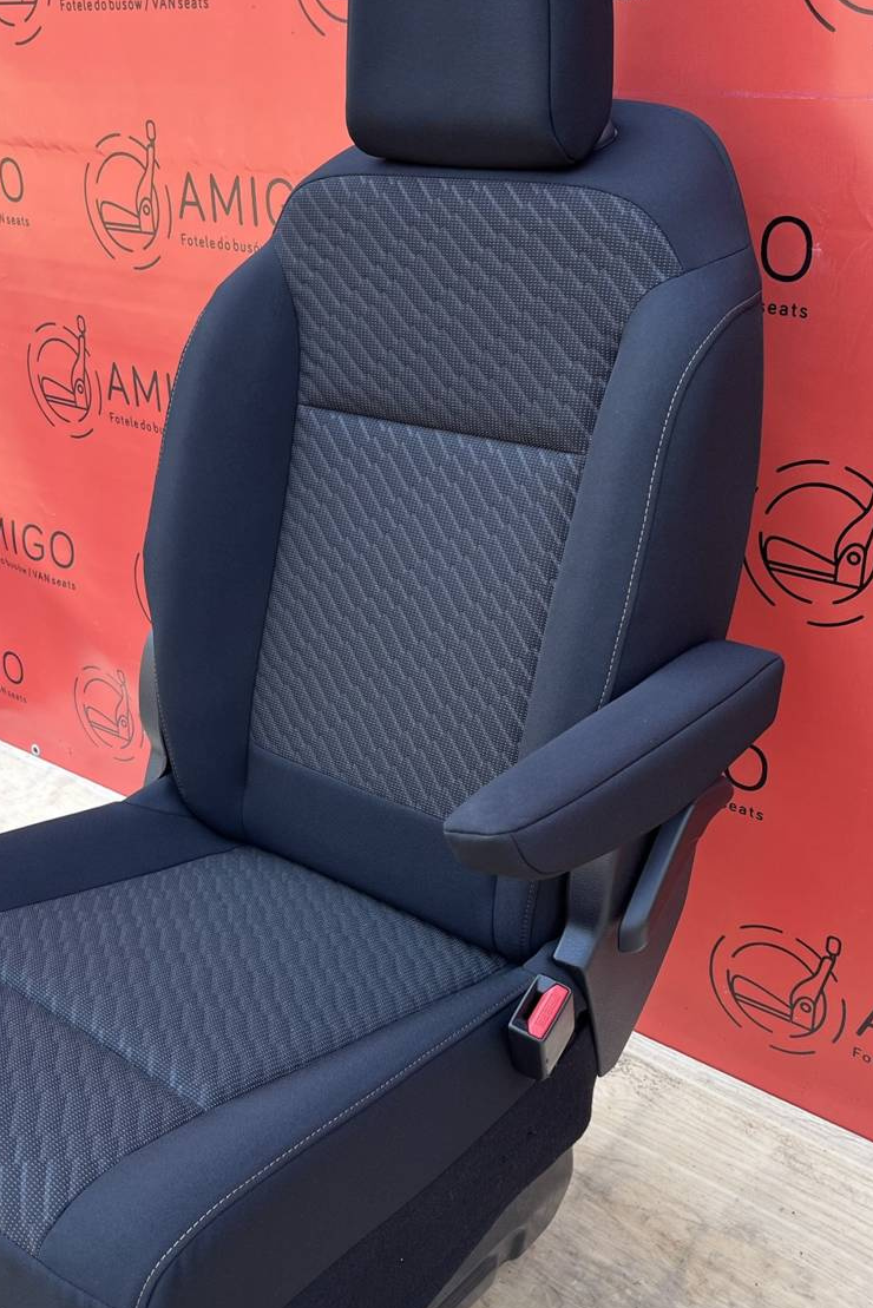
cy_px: 692
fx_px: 1418
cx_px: 395
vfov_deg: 49.5
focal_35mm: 39
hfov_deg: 34.2
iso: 40
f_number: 1.6
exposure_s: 1/125
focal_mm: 5.1
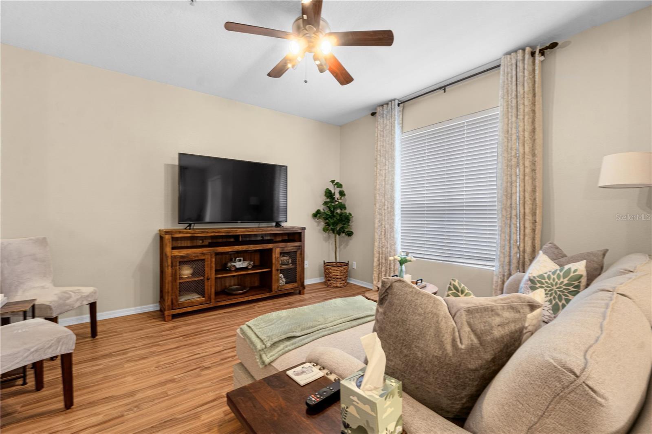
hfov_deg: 100.4
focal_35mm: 15
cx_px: 326
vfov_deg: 77.3
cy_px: 217
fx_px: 272
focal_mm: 10
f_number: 11
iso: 100
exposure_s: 5
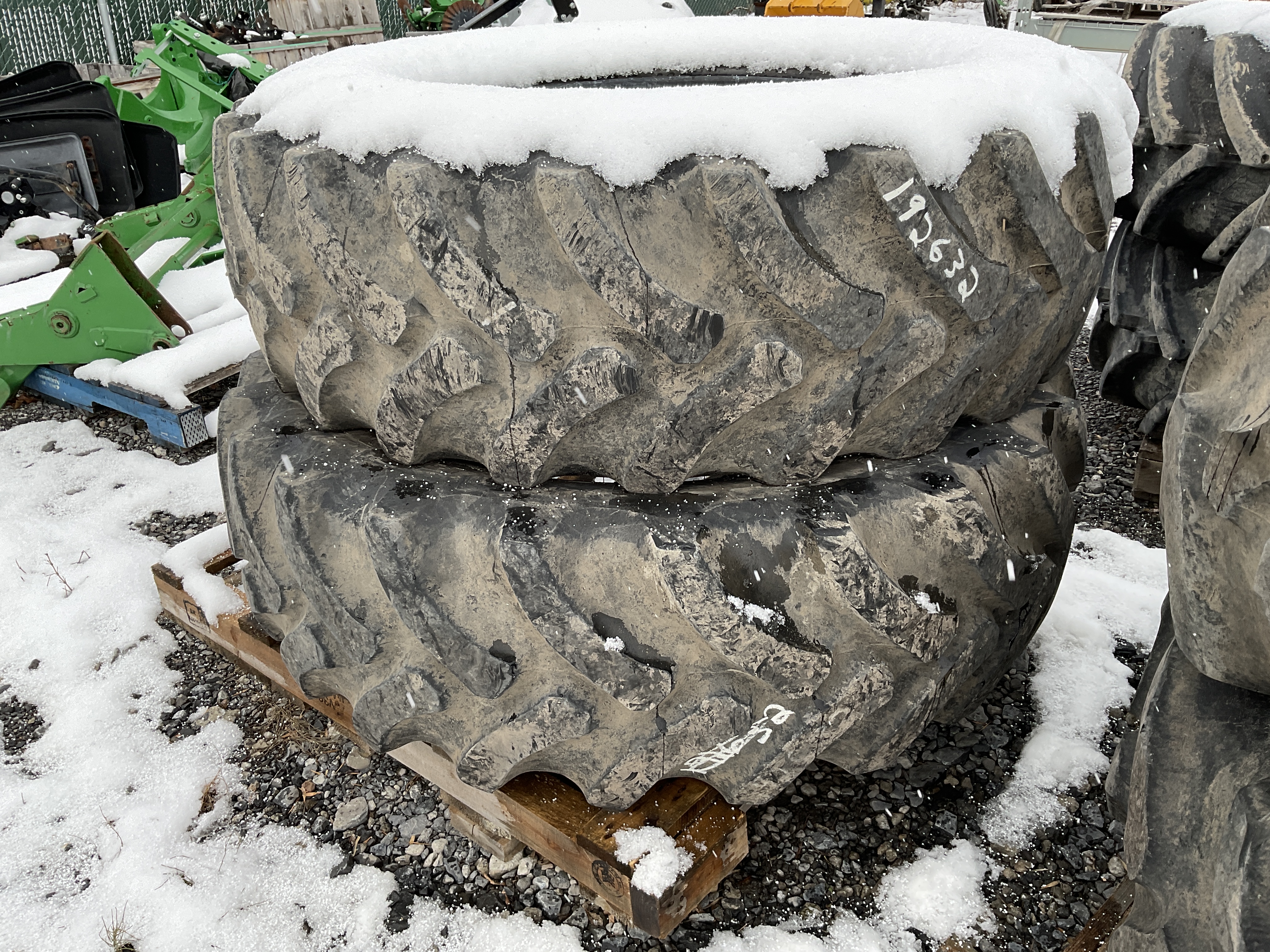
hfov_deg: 61.7
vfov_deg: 48.2
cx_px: 635
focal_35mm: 29
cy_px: 476
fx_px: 1064
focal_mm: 3
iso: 16
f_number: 1.8
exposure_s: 1/292
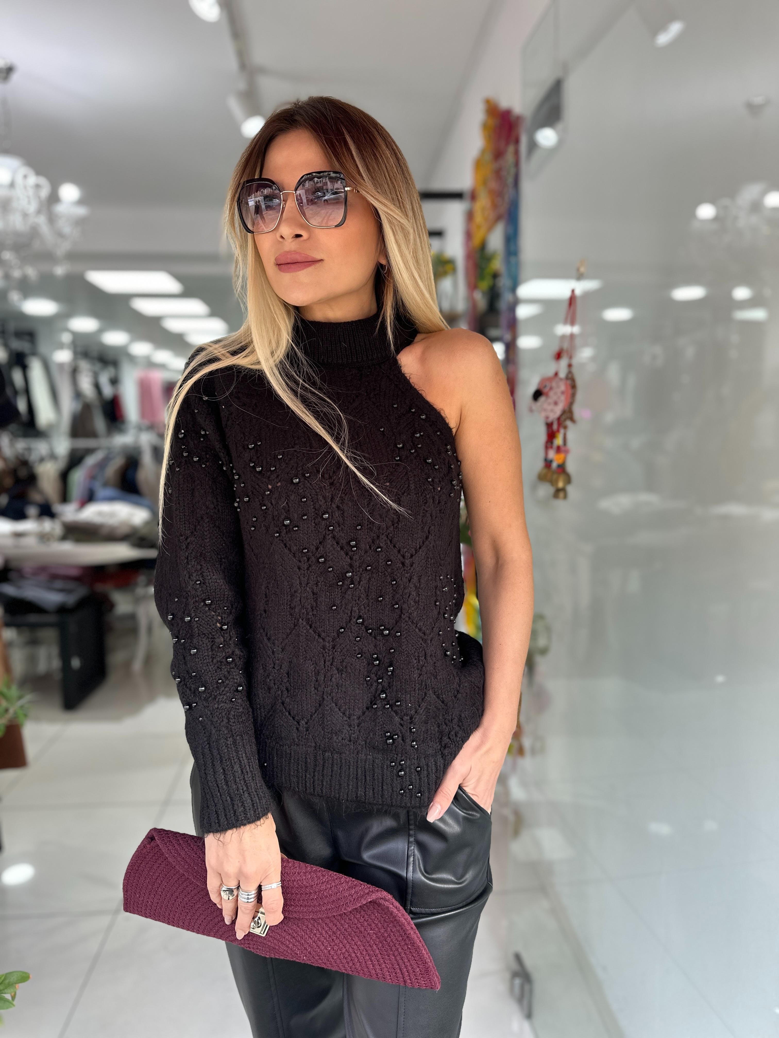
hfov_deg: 56.8
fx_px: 720
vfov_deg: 71.6
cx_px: 390
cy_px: 519
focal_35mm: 24
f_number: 1.78
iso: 80
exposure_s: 1/121
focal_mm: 6.86
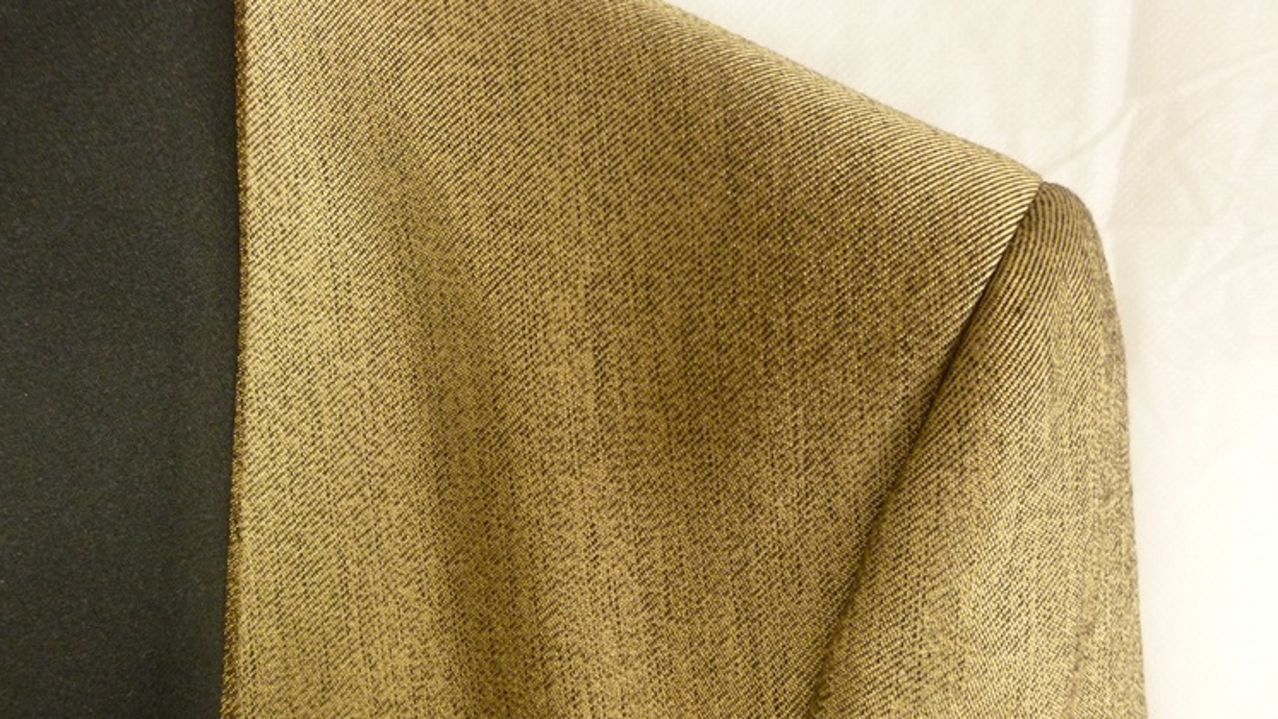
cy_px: 476
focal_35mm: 35
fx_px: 1186
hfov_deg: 56.6
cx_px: 597
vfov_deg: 33.4
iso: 400
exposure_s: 1/60
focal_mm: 5.4
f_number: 3.4
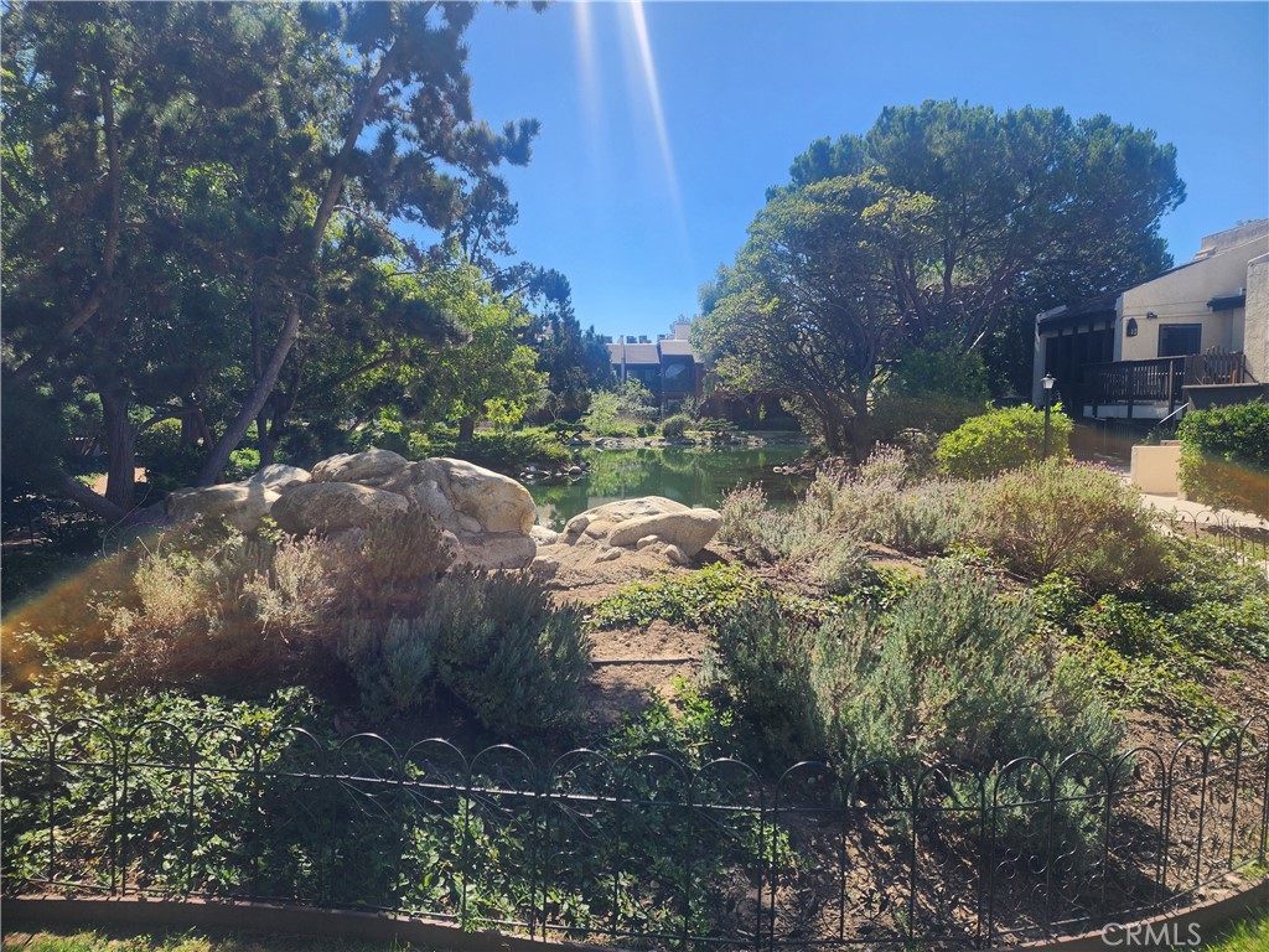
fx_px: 843
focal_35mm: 23
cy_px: 476
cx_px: 634
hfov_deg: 73.9
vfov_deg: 58.9
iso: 12
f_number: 1.8
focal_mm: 6.4
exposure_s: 1/788
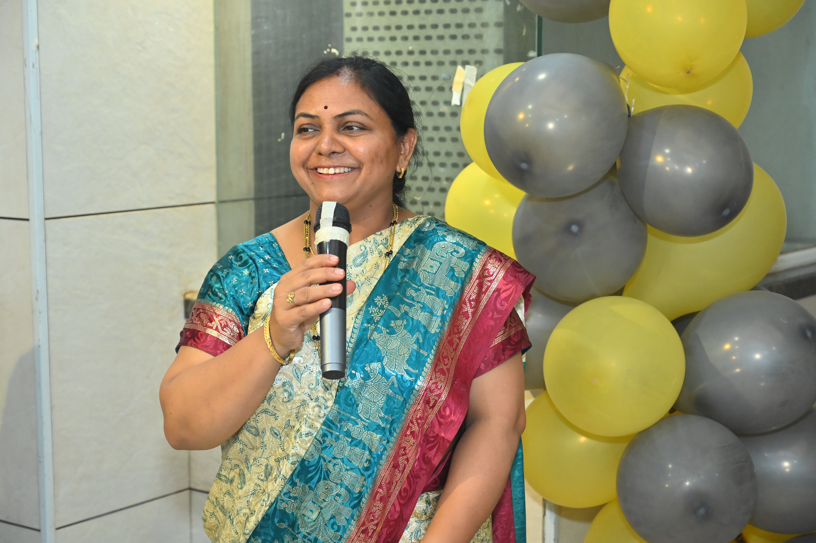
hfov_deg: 31.0
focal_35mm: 65
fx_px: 1472
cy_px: 272
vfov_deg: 20.9
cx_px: 408
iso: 2000
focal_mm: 65
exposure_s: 1/125
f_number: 5
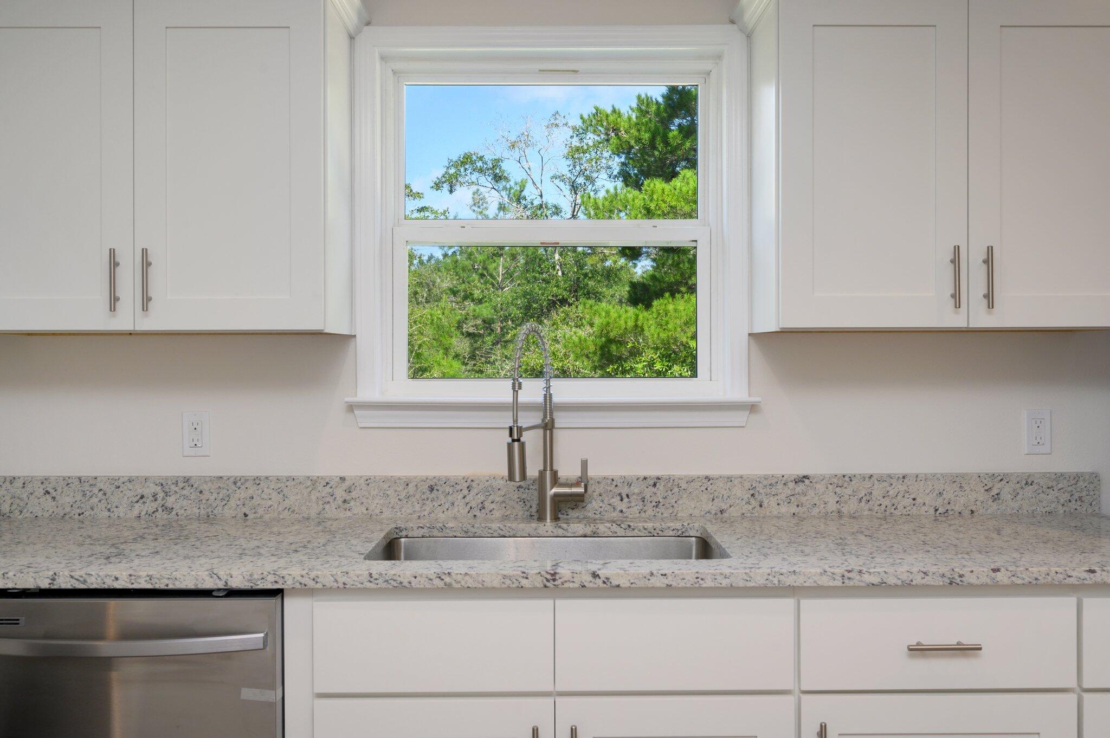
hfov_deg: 62.0
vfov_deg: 43.5
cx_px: 555
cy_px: 369
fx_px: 924
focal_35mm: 30
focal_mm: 30
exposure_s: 1/30
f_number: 9
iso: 250
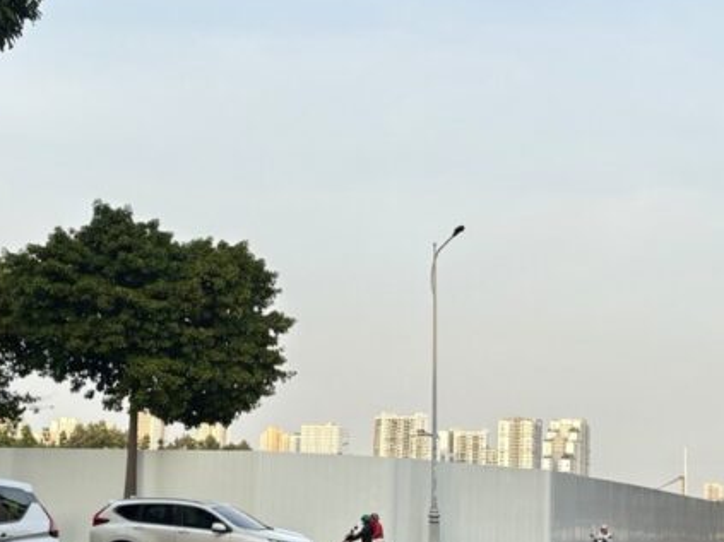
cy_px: 335
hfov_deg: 30.7
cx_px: 356
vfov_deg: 23.2
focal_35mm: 63
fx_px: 1317
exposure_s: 1/1364
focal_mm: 5.96
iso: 50
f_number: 1.6
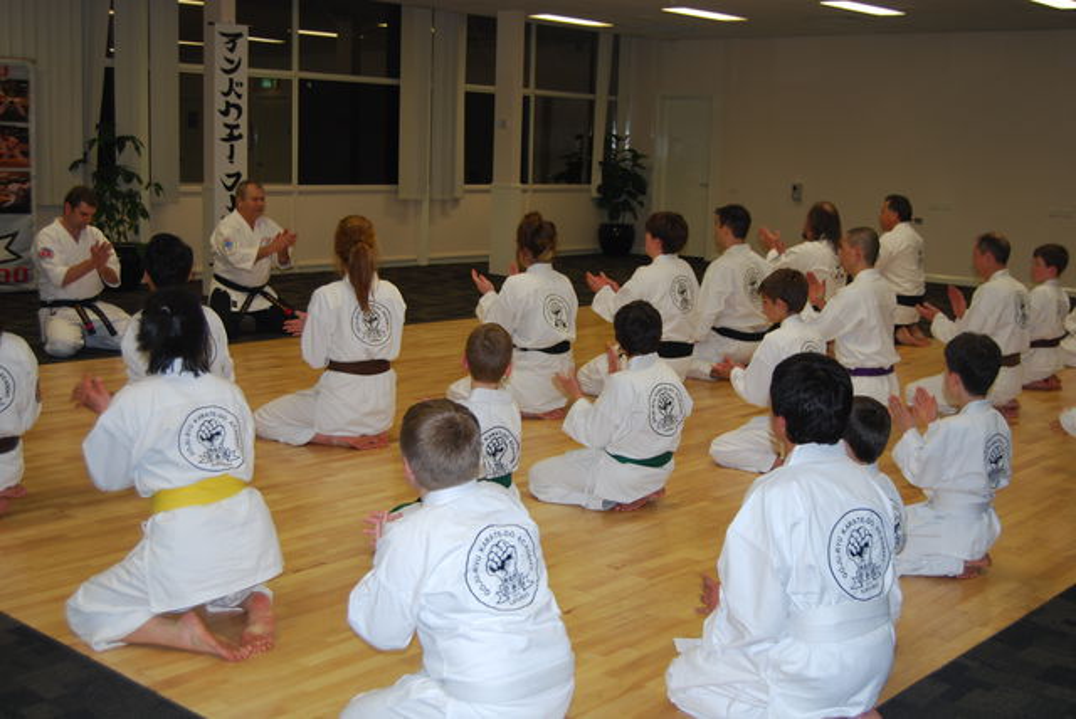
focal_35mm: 45
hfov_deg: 43.6
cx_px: 538
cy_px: 360
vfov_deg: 29.9
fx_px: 1346
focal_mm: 30
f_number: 4.2
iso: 200
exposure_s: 1/60
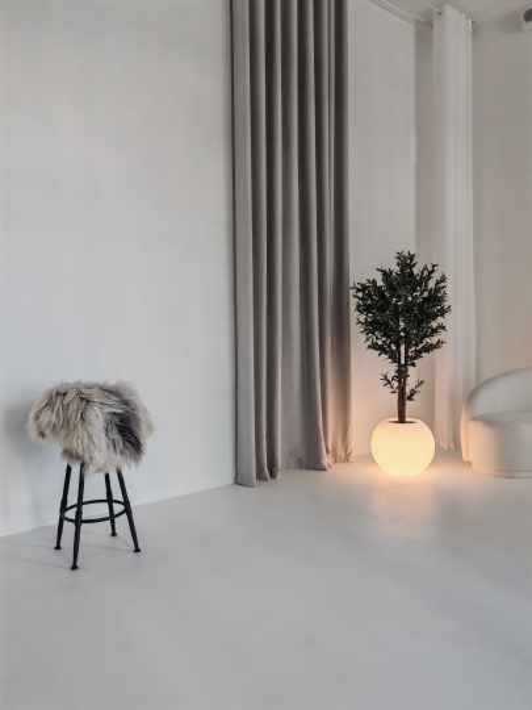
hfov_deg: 51.4
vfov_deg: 65.3
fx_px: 553
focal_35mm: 27
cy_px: 355
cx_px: 266
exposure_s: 1/100
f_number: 1.9
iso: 320
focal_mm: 6.67
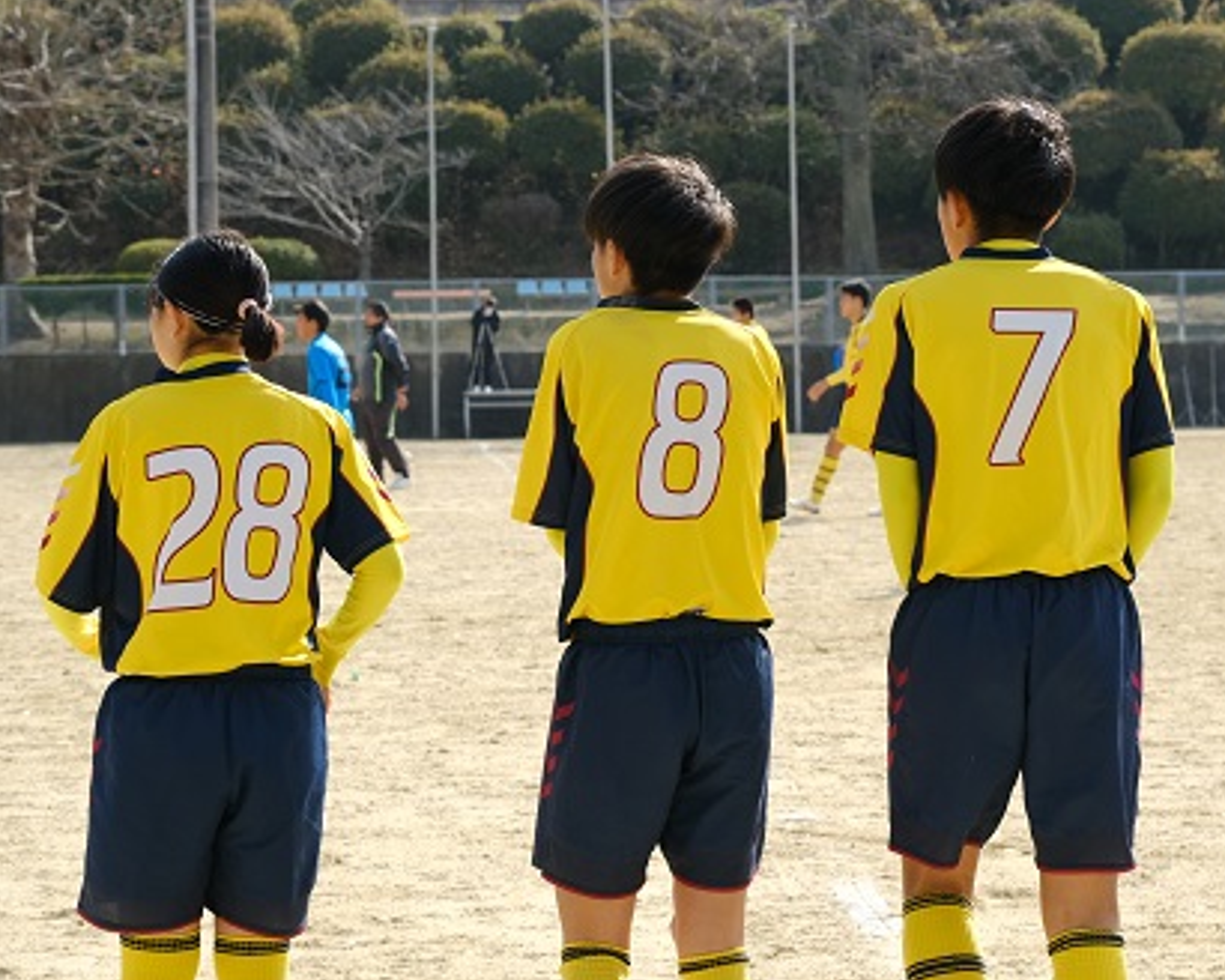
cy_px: 489
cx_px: 583
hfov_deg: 16.0
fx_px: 4351
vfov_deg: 12.9
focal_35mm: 120
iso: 800
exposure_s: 1/1000
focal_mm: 70
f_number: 7.1
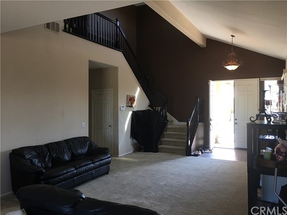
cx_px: 144
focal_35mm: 29
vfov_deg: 48.2
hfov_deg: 61.7
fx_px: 240
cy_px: 108
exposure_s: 1/30
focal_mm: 4.15
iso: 32
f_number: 2.2
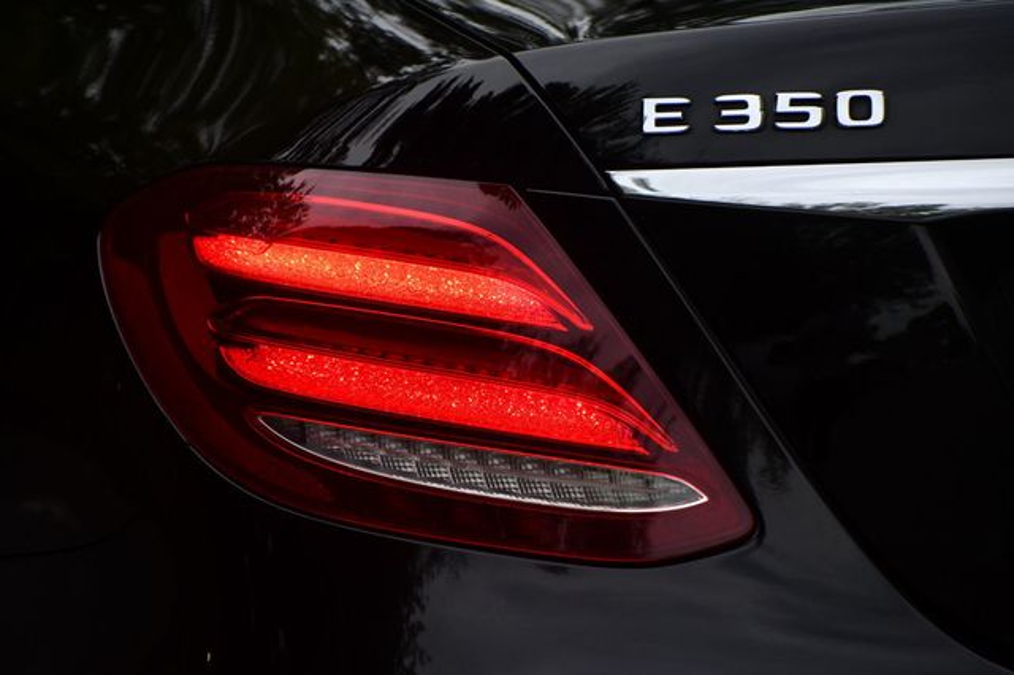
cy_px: 338
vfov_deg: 5.4
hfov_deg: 8.1
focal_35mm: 255
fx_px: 7178
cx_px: 507
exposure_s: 1/500
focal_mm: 170
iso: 640
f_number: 5
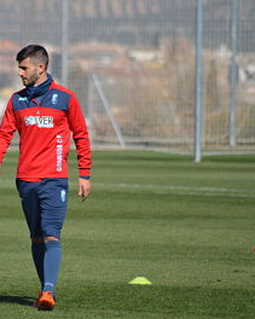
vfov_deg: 3.0
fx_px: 6041
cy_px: 160
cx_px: 27
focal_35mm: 640
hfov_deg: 2.4
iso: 320
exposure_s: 1/2000
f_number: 5.6
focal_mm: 300
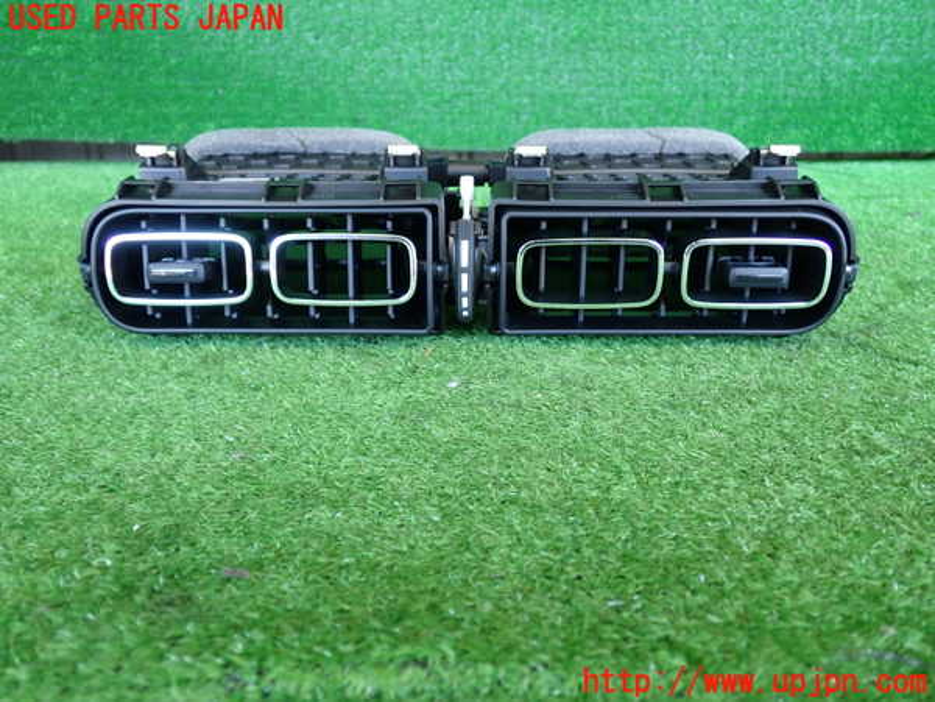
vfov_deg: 44.2
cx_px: 468
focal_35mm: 32
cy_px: 351
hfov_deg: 56.8
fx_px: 864
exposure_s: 1/40
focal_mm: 5.79
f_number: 2.4
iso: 200
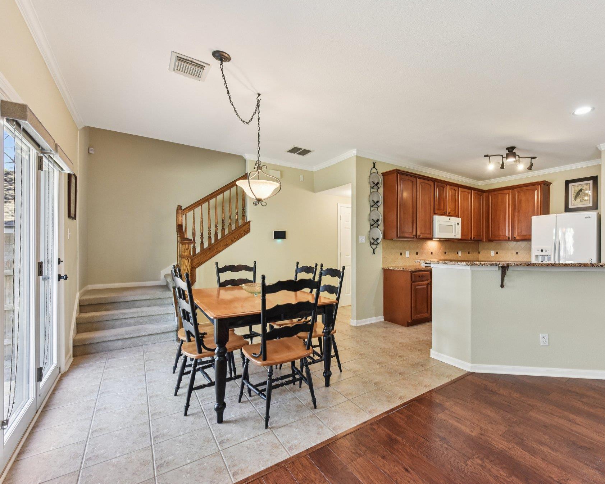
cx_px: 362
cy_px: 244
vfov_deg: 80.4
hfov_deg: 91.9
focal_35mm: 16
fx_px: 286
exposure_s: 1/15
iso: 800
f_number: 8
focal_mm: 14
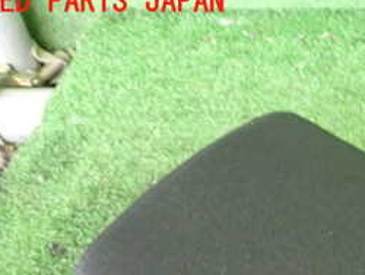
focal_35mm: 72
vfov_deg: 19.5
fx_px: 760
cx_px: 397
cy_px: 313
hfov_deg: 25.2
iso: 800
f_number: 2.3
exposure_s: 1/30
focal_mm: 5.4
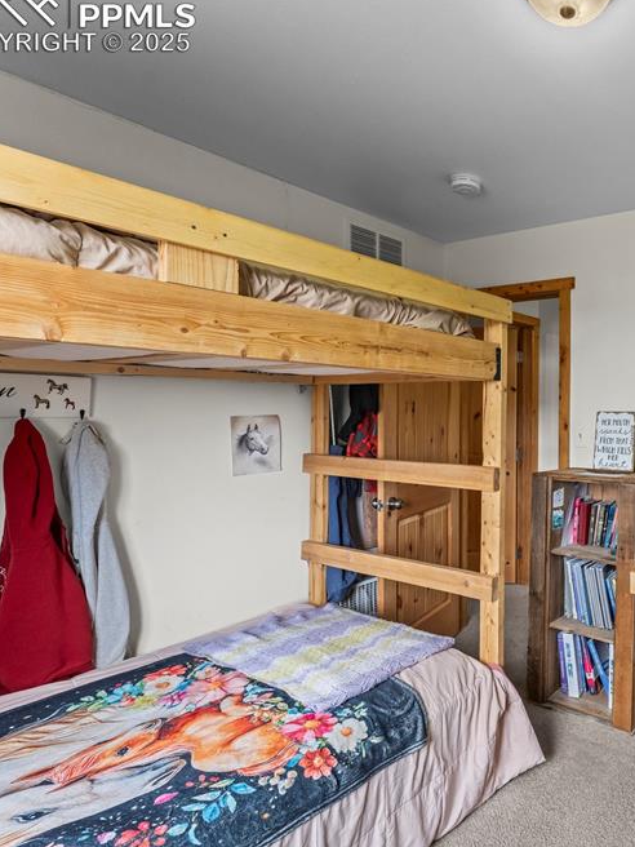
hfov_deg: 53.5
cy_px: 421
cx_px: 598
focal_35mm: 21
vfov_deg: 79.0
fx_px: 514
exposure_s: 1/20
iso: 500
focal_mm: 14
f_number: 8
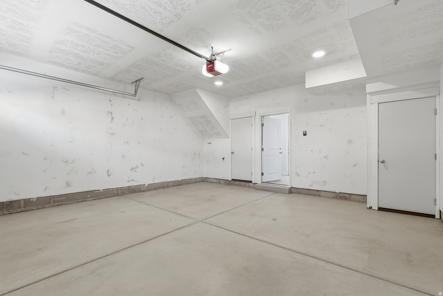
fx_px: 197
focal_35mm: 16
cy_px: 148
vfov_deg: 73.7
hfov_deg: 96.7
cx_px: 222
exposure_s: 1/160
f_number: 10
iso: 250
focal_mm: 16
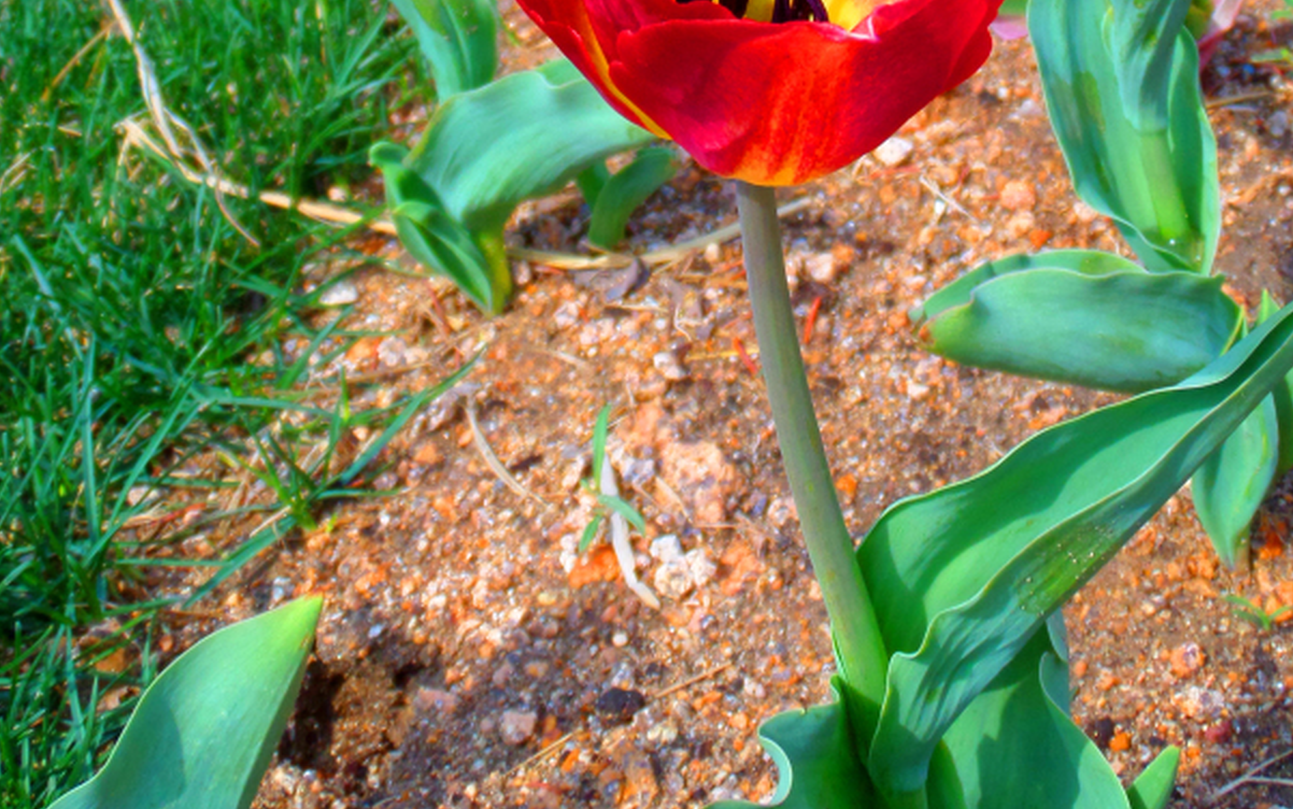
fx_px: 2608
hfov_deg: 27.7
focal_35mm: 74
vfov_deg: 17.0
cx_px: 820
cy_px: -110
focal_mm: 6.8
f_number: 3.6
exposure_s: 1/500
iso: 80
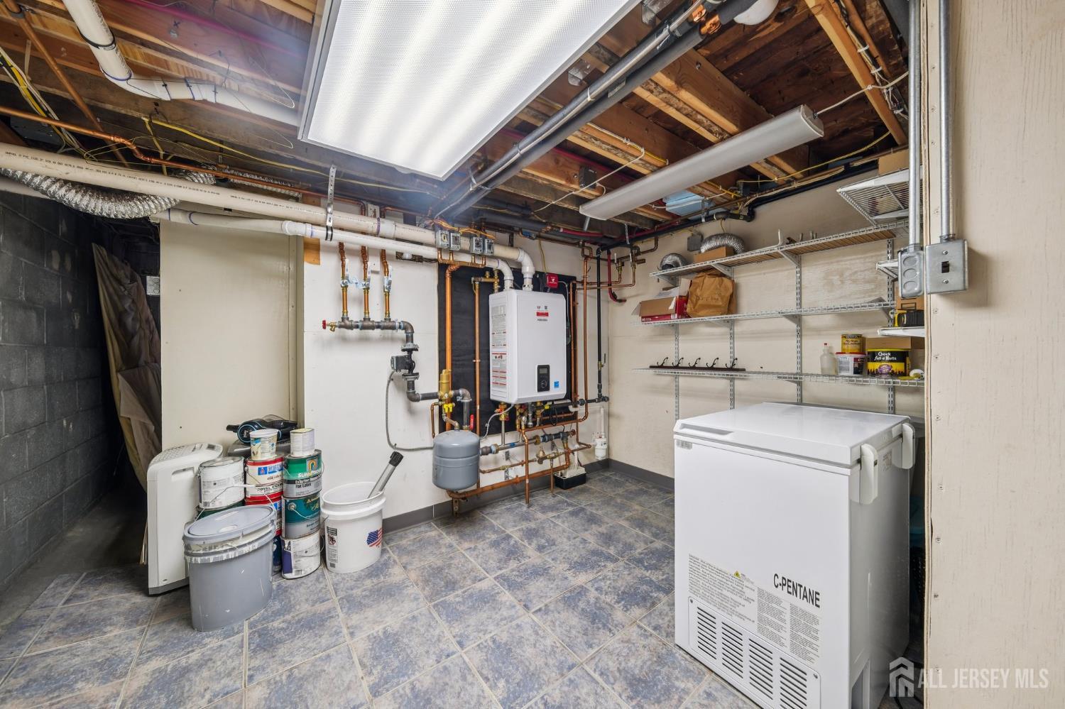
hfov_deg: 112.6
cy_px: 354
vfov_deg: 90.0
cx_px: 532
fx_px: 355
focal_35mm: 12
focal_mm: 8
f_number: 6.4
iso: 320
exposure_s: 1/13
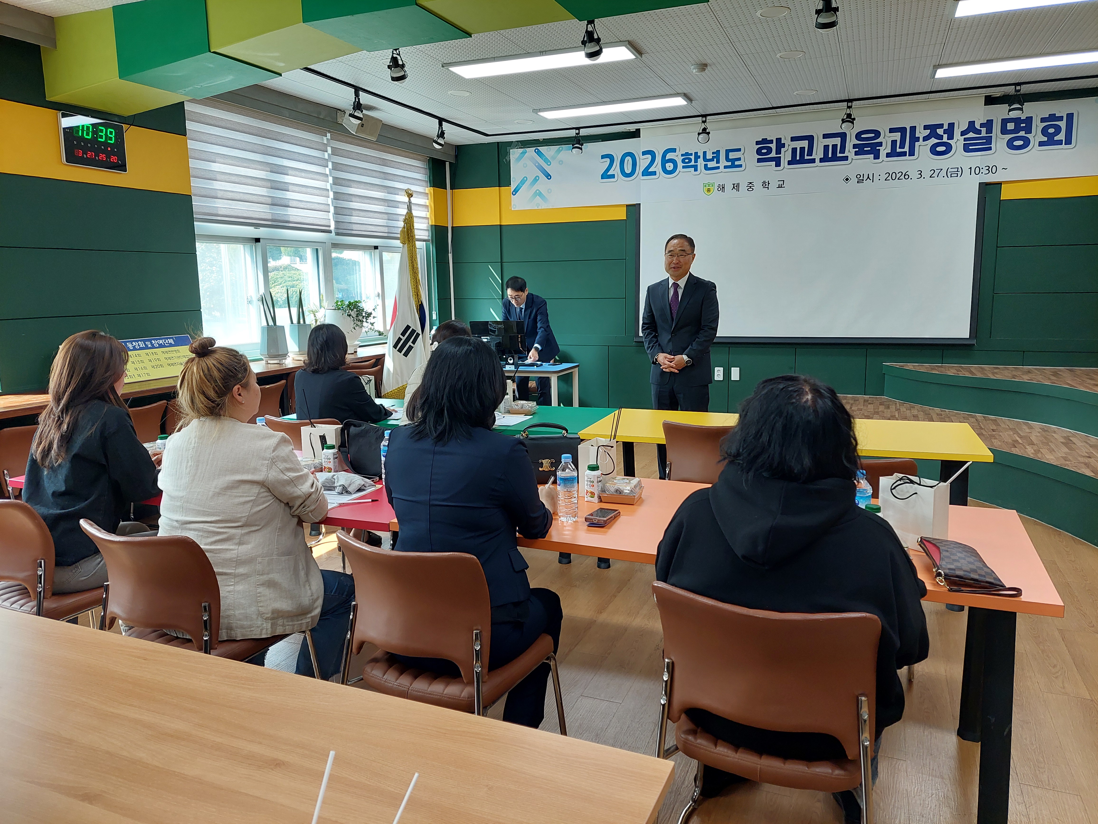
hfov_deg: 69.4
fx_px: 793
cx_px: 549
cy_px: 412
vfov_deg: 54.9
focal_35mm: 25
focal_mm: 5.23
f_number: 1.8
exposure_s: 1/60
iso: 80
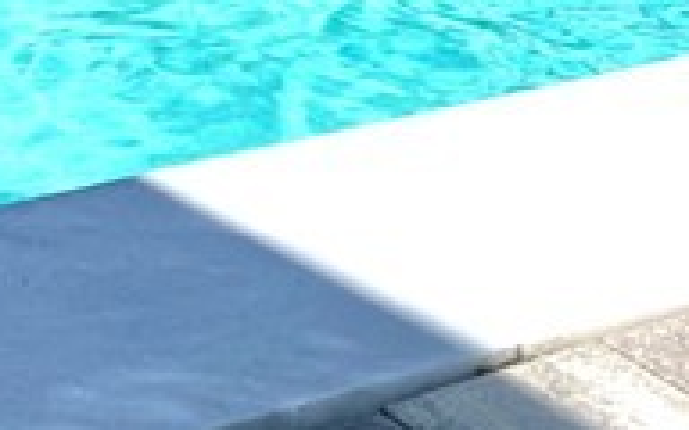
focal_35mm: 147
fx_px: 2760
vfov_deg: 7.9
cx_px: -287
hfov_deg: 13.5
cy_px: -803
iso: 50
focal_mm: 5.7
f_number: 1.5
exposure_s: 1/3257
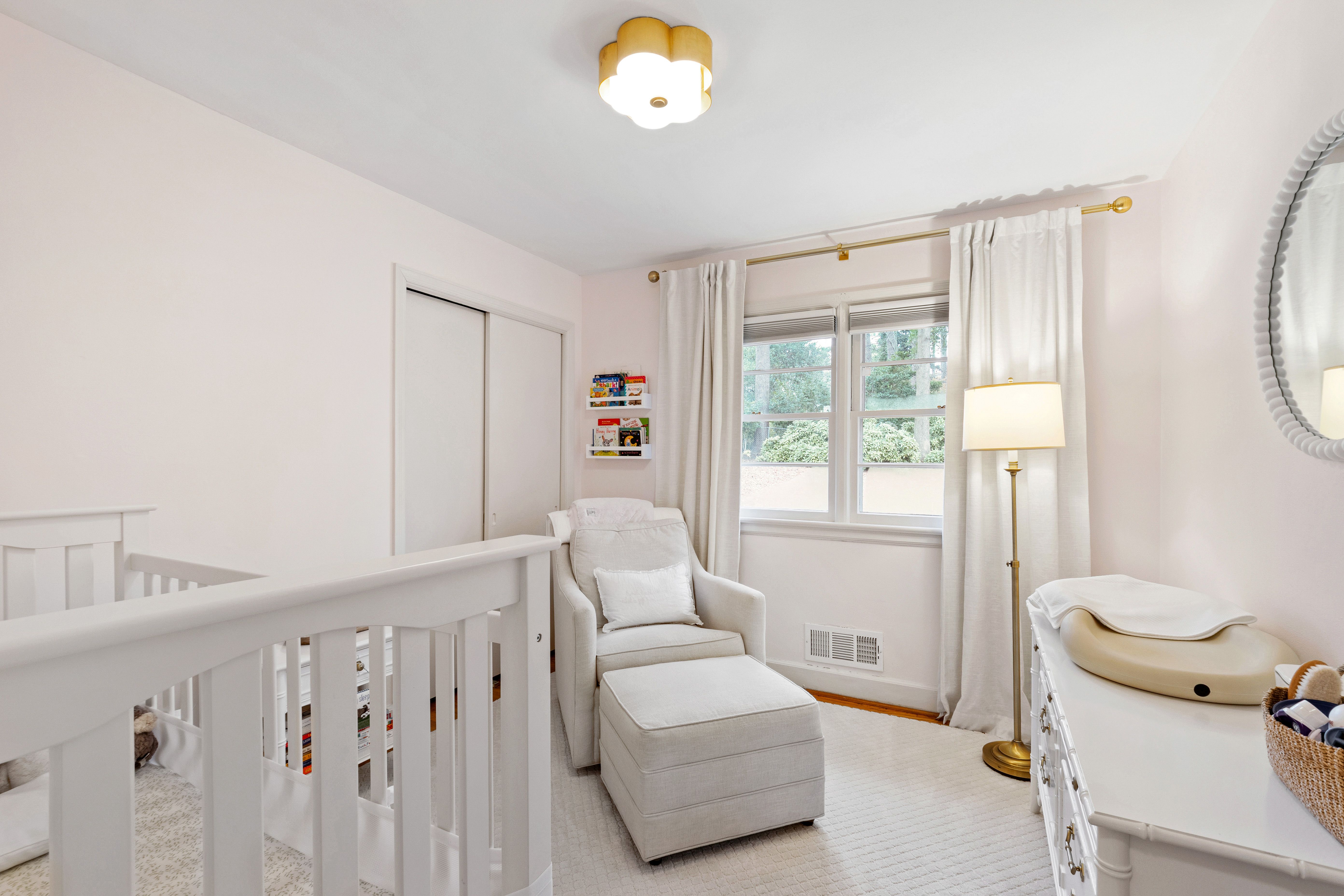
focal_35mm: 15
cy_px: 448
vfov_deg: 77.3
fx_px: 560
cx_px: 672
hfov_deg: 100.4
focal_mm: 10
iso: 100
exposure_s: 1
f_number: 8
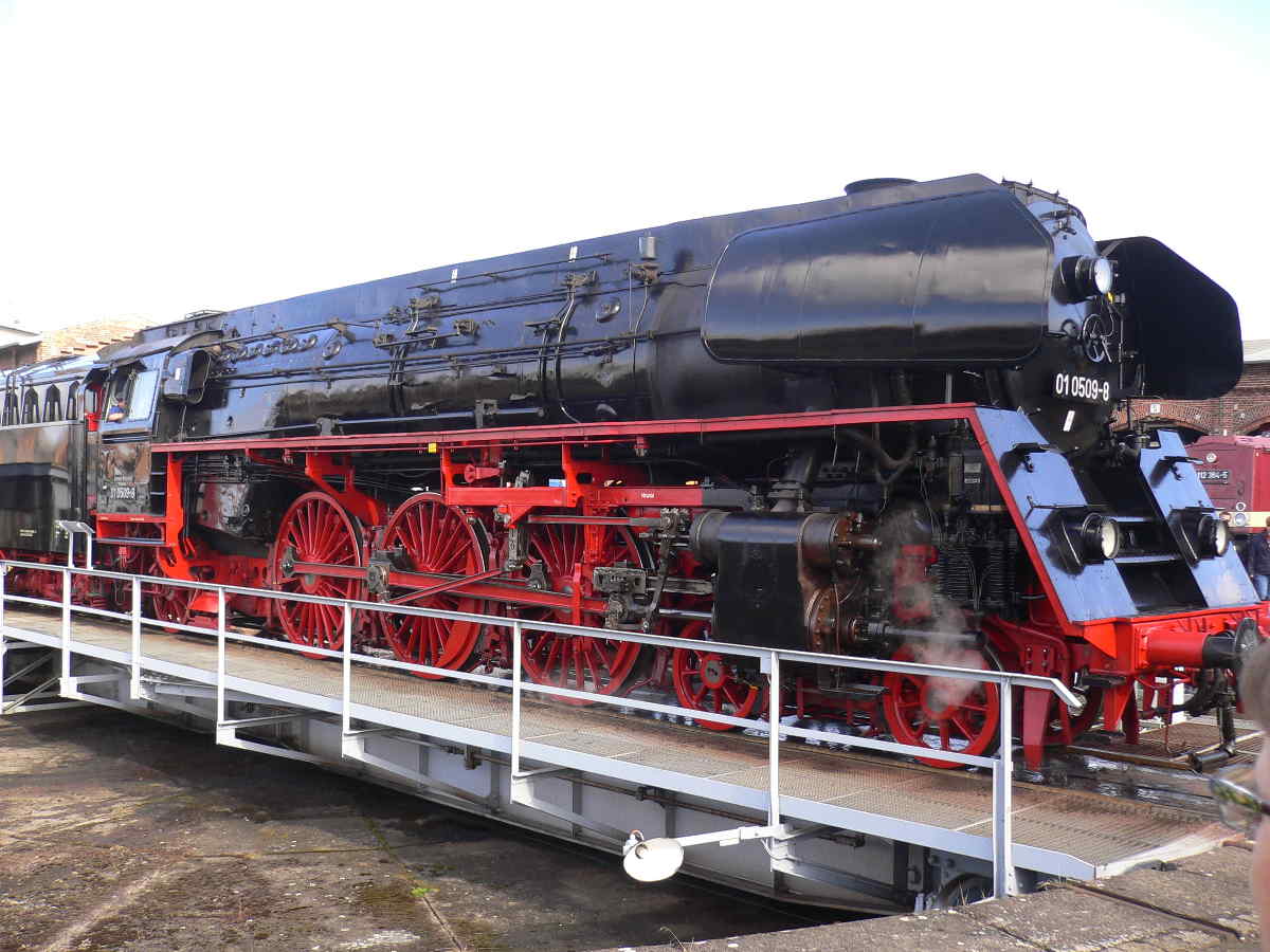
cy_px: 476
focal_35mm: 35
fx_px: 1284
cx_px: 635
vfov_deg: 40.7
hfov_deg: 52.6
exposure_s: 1/250
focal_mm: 5.8
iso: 100
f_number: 2.8
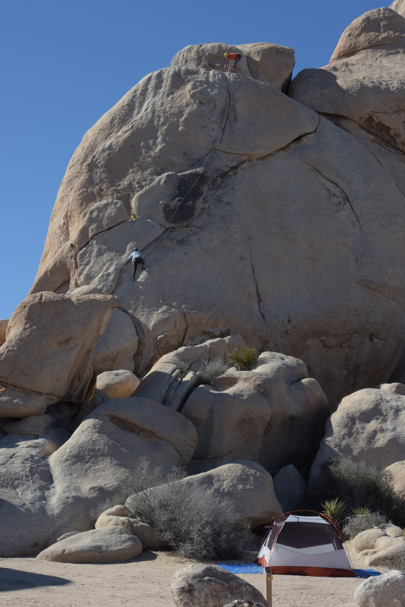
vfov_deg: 27.0
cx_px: 202
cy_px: 304
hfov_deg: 18.2
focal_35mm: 75
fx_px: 1265
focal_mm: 75
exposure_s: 1/125
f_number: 22
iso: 320
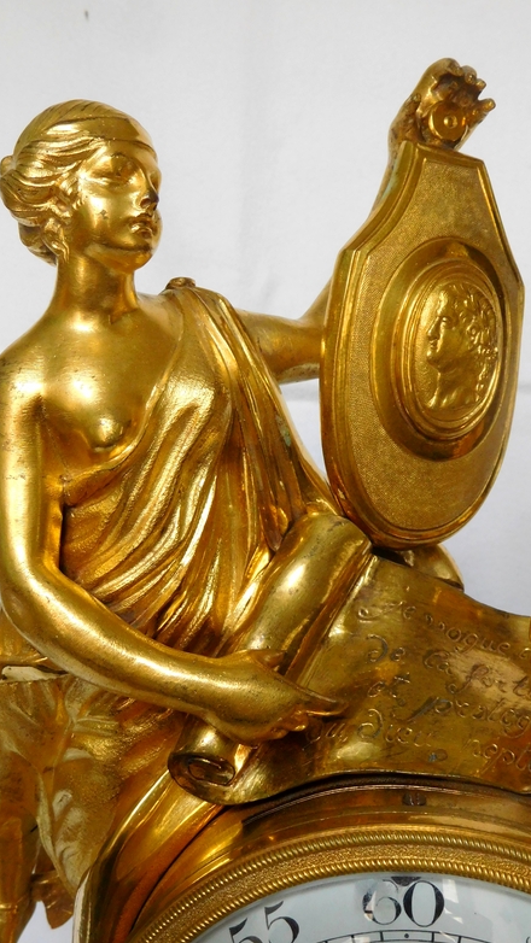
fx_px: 976
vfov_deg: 51.6
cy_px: 473
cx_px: 243
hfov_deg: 30.4
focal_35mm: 39
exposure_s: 1/30
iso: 400
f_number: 3.8
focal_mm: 6.2
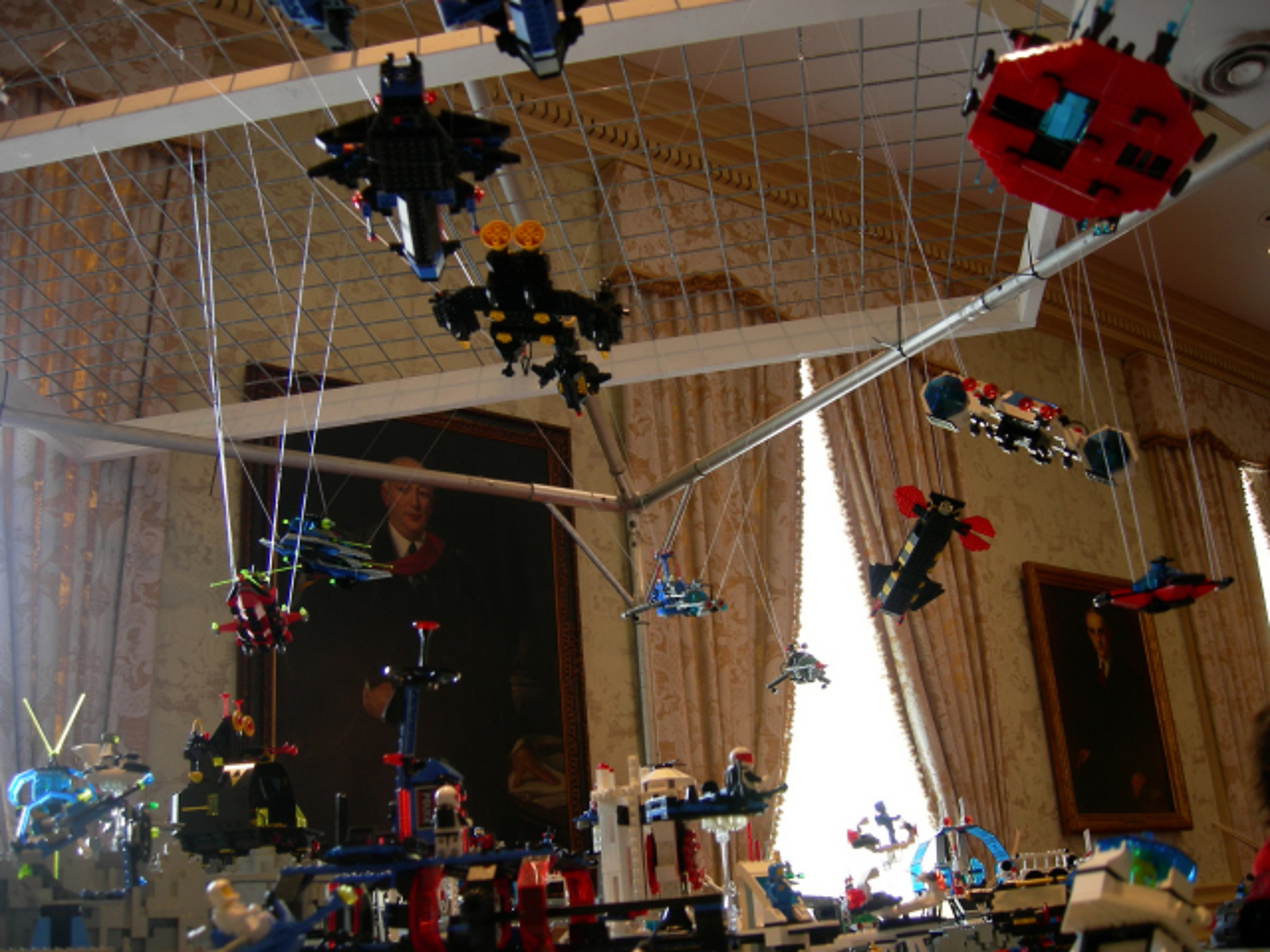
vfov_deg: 39.7
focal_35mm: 36
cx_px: 635
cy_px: 476
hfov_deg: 51.4
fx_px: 1321
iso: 64
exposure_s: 1/10.1
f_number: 2.7
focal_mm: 7.5
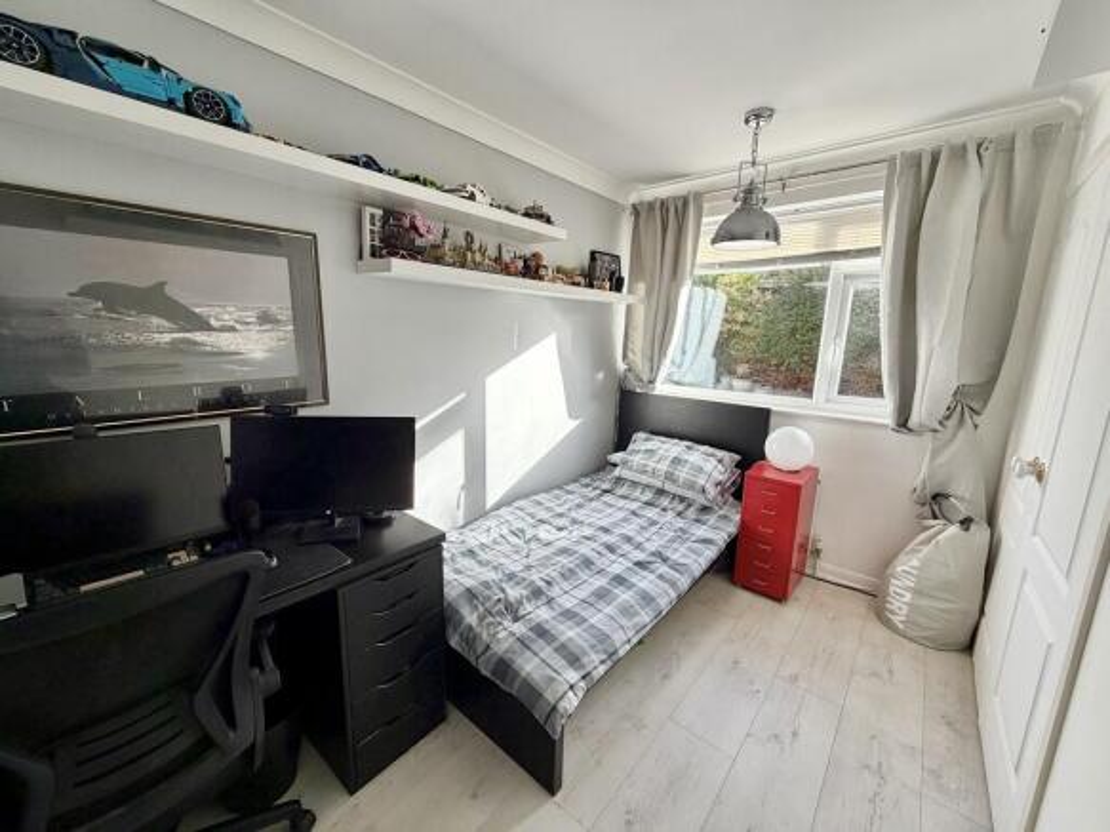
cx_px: 555
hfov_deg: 102.1
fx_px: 449
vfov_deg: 85.7
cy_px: 416
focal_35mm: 14
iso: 64
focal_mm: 2.22
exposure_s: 1/141
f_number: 2.2
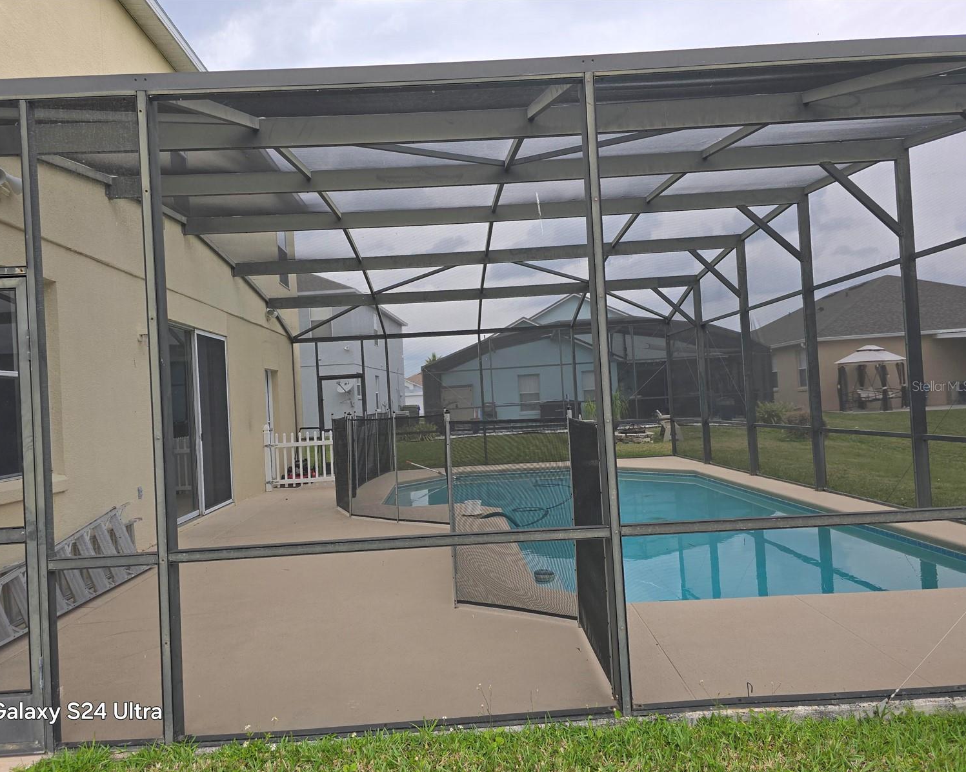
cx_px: 457
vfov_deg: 58.8
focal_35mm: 24
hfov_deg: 70.2
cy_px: 386
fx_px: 686
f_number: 1.7
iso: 12
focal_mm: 6.3
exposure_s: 1/268
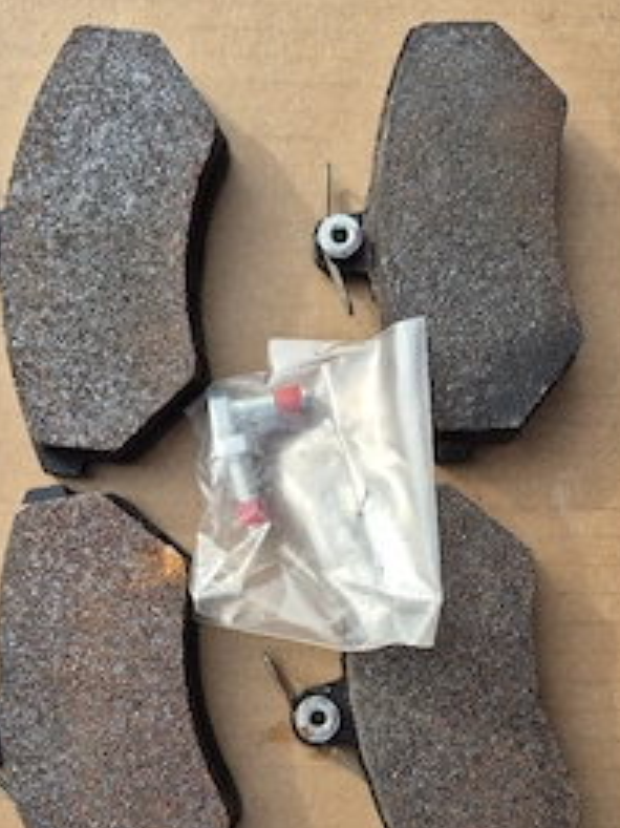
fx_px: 837
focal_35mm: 35
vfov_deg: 51.4
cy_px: 567
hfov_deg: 40.6
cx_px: 334
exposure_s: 1/714
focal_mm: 5.4
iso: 25
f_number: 1.8
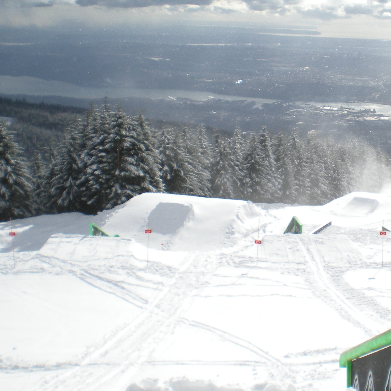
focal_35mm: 67
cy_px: 234
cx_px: 320
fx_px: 856
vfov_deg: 25.7
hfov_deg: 25.2
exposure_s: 1/1000
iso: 64
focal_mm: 6.3
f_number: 4.6
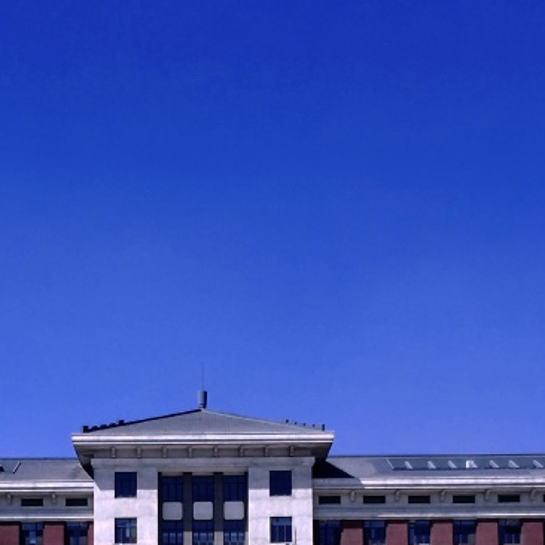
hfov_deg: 20.6
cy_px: 597
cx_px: 177
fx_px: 1496
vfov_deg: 19.8
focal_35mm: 84
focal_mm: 4.15
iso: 25
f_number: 2.2
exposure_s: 1/2000
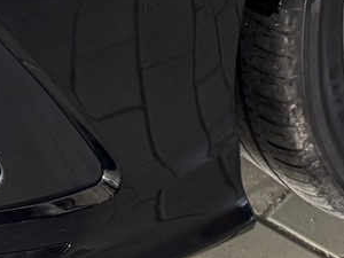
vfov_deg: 7.9
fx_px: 1630
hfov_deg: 12.0
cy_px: -483
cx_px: 315
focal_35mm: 164
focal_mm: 6.76
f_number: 1.78
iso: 160
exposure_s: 1/60
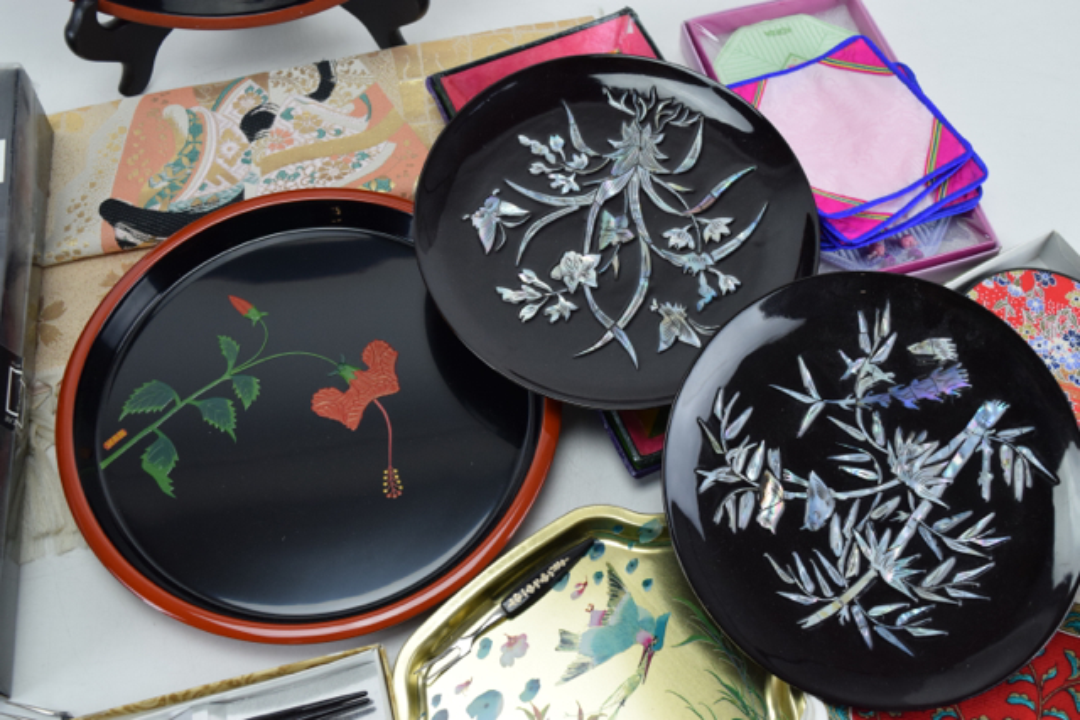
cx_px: 540
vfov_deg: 31.9
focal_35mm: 42
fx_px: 1260
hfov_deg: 46.4
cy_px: 360
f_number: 6.3
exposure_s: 1/125
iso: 800
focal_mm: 28
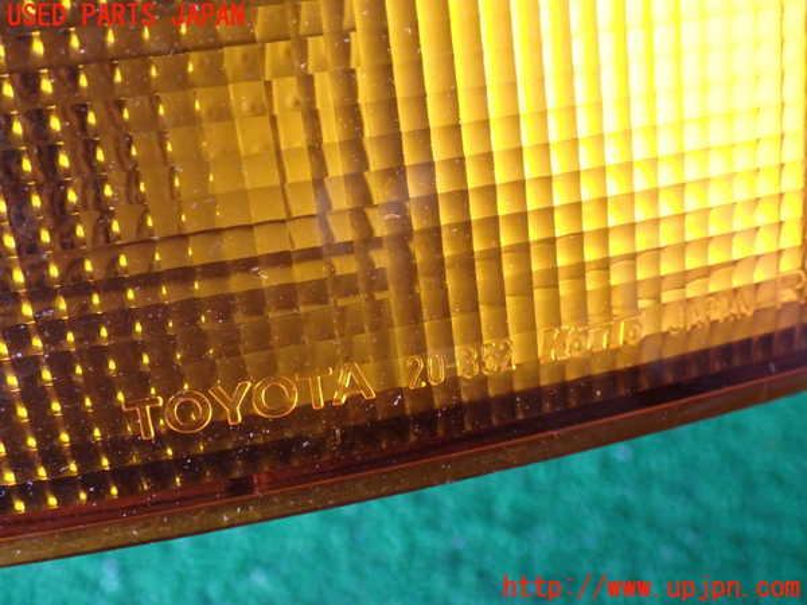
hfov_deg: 42.9
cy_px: 302
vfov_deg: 32.9
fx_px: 1026
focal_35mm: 44
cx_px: 404
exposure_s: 1/40
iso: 500
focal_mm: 7.84
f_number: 2.9
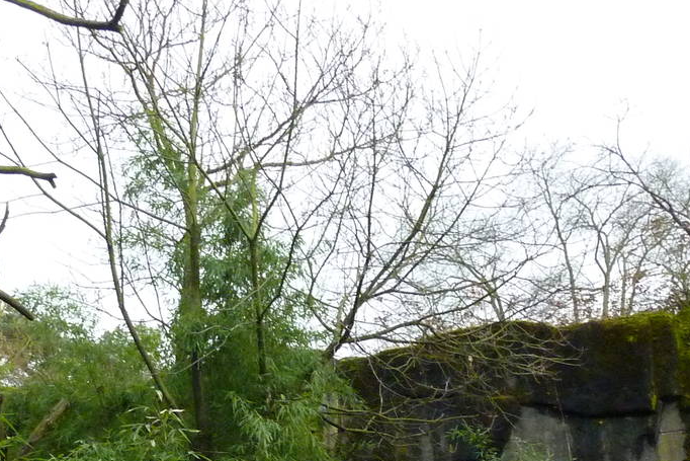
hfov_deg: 32.7
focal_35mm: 61
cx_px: 265
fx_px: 1169
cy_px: 468
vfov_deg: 21.4
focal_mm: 4.1
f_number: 3.3
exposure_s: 1/250
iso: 400
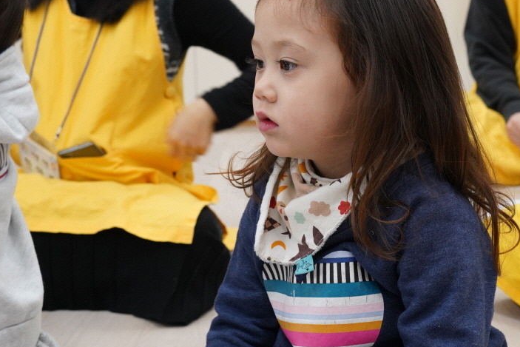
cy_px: 110
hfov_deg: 28.8
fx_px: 1011
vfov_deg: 19.4
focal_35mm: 70
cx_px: 309
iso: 2500
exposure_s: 1/60
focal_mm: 41
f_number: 7.1
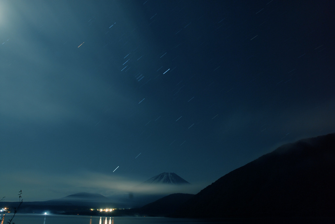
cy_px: 112
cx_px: 168
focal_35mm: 27
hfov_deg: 67.3
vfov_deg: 48.0
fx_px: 251
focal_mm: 18
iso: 200
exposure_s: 412
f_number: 8
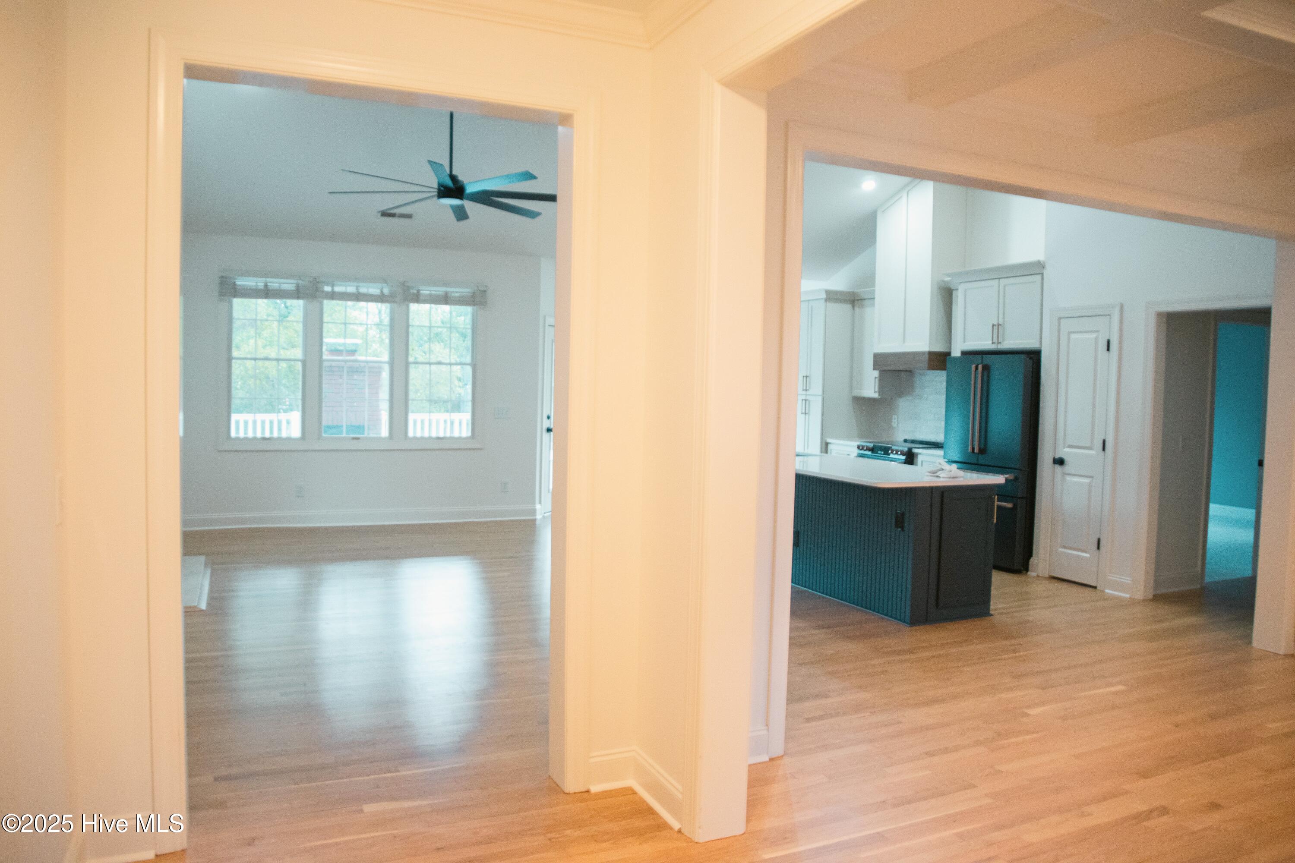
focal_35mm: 24
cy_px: 432
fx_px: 863
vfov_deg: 53.1
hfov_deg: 73.7
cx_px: 648
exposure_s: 1/125
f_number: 2.8
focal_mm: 16
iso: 800
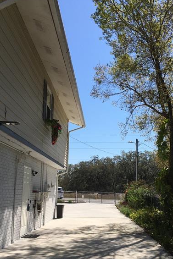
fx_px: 295
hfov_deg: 32.5
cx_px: 110
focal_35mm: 41
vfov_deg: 47.1
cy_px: 155
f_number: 2.2
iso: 25
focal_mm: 4.15
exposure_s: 1/2331
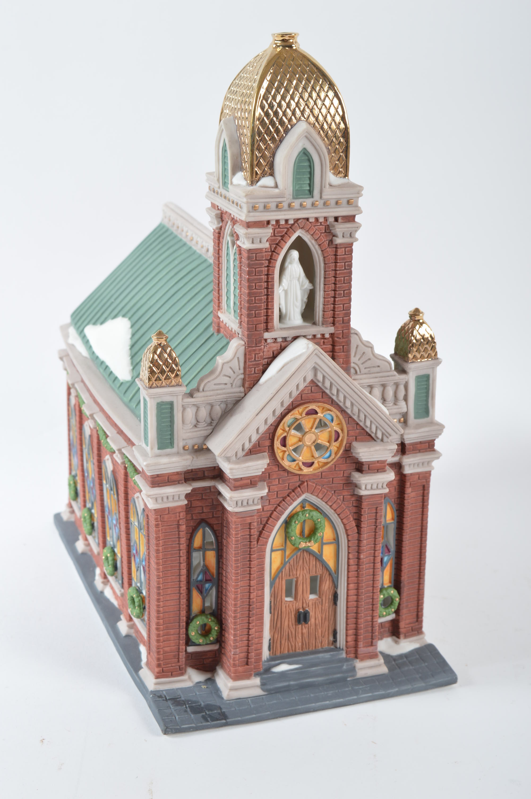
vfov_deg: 33.4
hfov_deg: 22.6
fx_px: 1330
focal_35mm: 60
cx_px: 266
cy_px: 400
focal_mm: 40
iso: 100
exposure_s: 1/160
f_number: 11
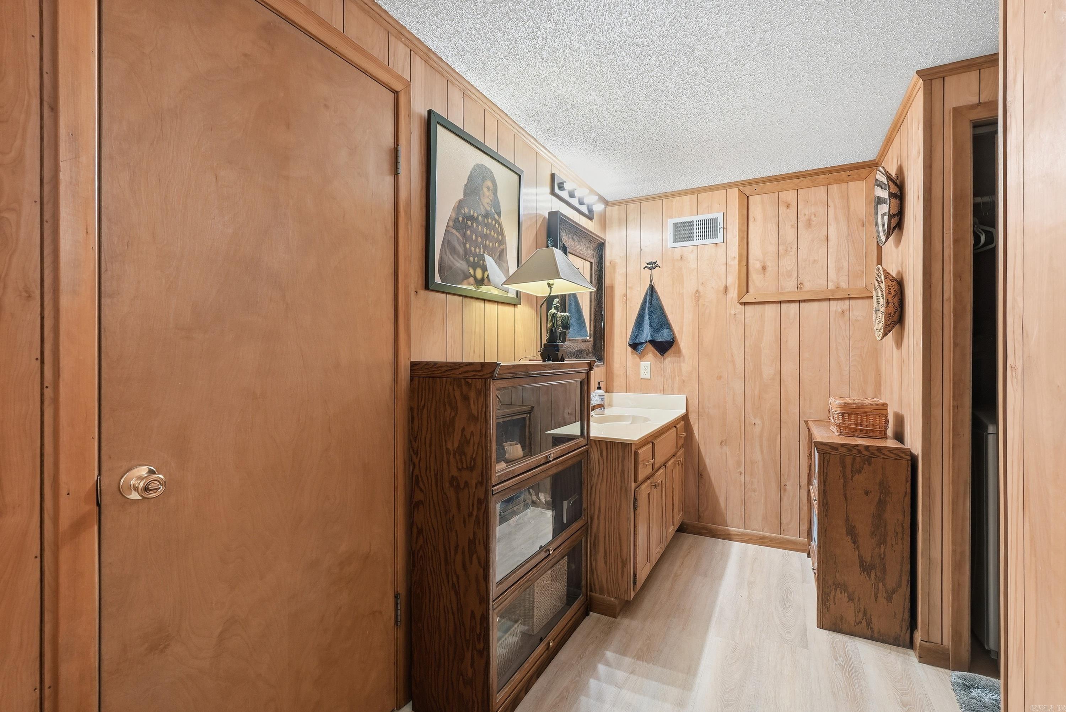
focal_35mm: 16
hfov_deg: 96.7
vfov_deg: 73.8
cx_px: 533
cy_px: 356
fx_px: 474
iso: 250
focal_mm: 16
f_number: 9
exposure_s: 1/6
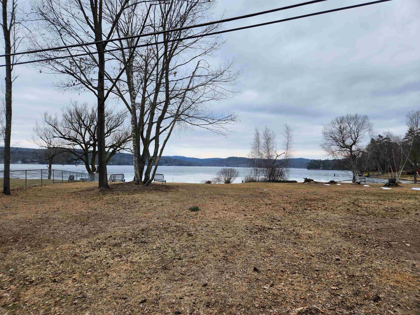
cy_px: 158
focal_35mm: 23
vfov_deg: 58.9
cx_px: 210
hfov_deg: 73.9
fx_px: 279
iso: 20
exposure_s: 1/633
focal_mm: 5.4
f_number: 1.8
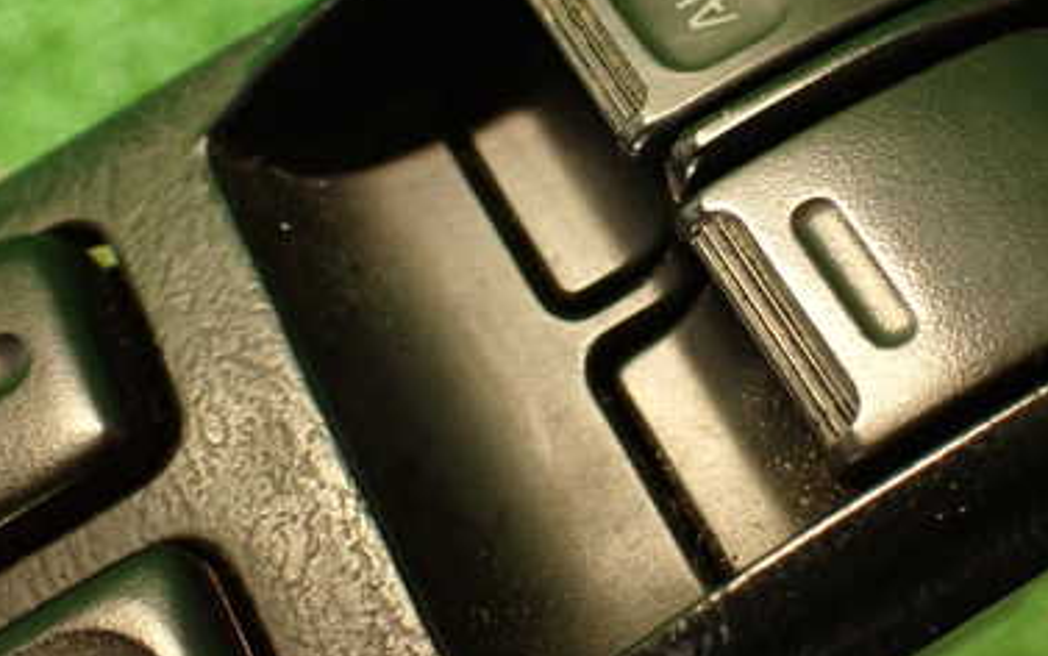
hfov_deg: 37.2
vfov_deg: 23.9
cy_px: 203
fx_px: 1543
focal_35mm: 54
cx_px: 687
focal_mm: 5.79
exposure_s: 1/30
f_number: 2.4
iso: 400
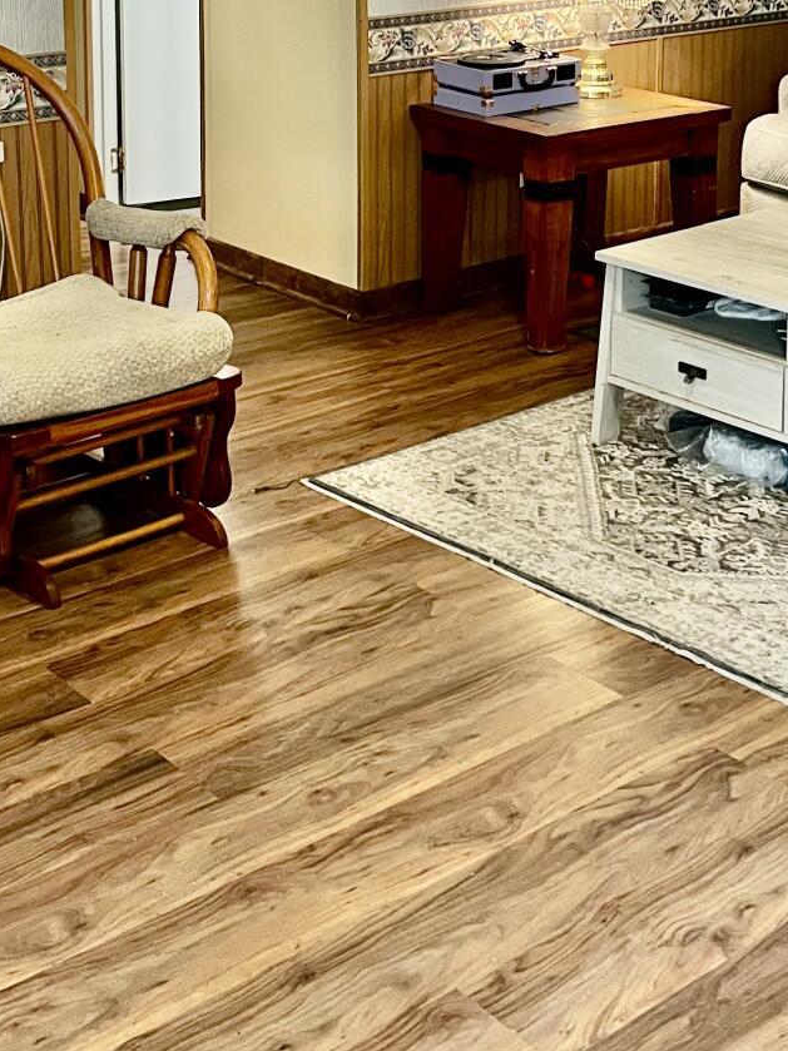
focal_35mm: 62
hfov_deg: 23.6
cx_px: 435
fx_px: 1882
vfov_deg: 29.5
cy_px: 40
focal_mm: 5.1
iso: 320
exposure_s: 1/60
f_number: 1.6
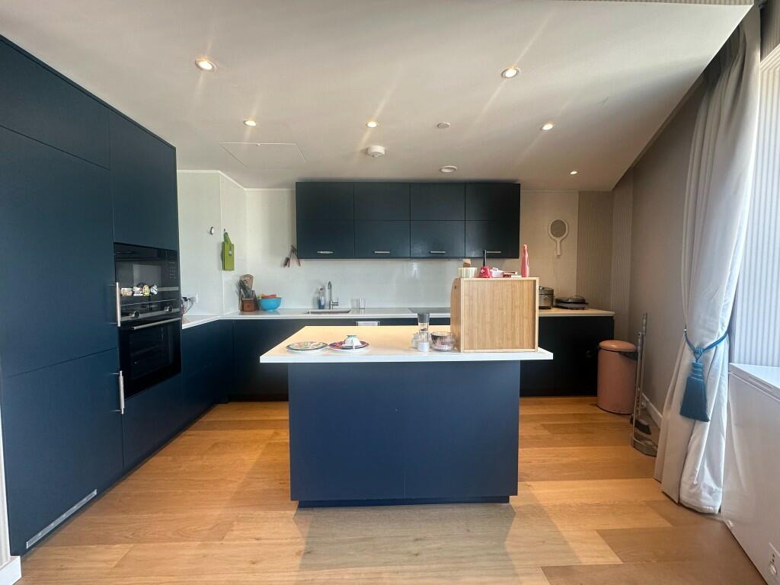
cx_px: 390
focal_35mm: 14
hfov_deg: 102.1
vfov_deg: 85.7
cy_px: 292
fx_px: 315
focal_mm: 2.22
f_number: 2.2
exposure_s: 1/100
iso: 125
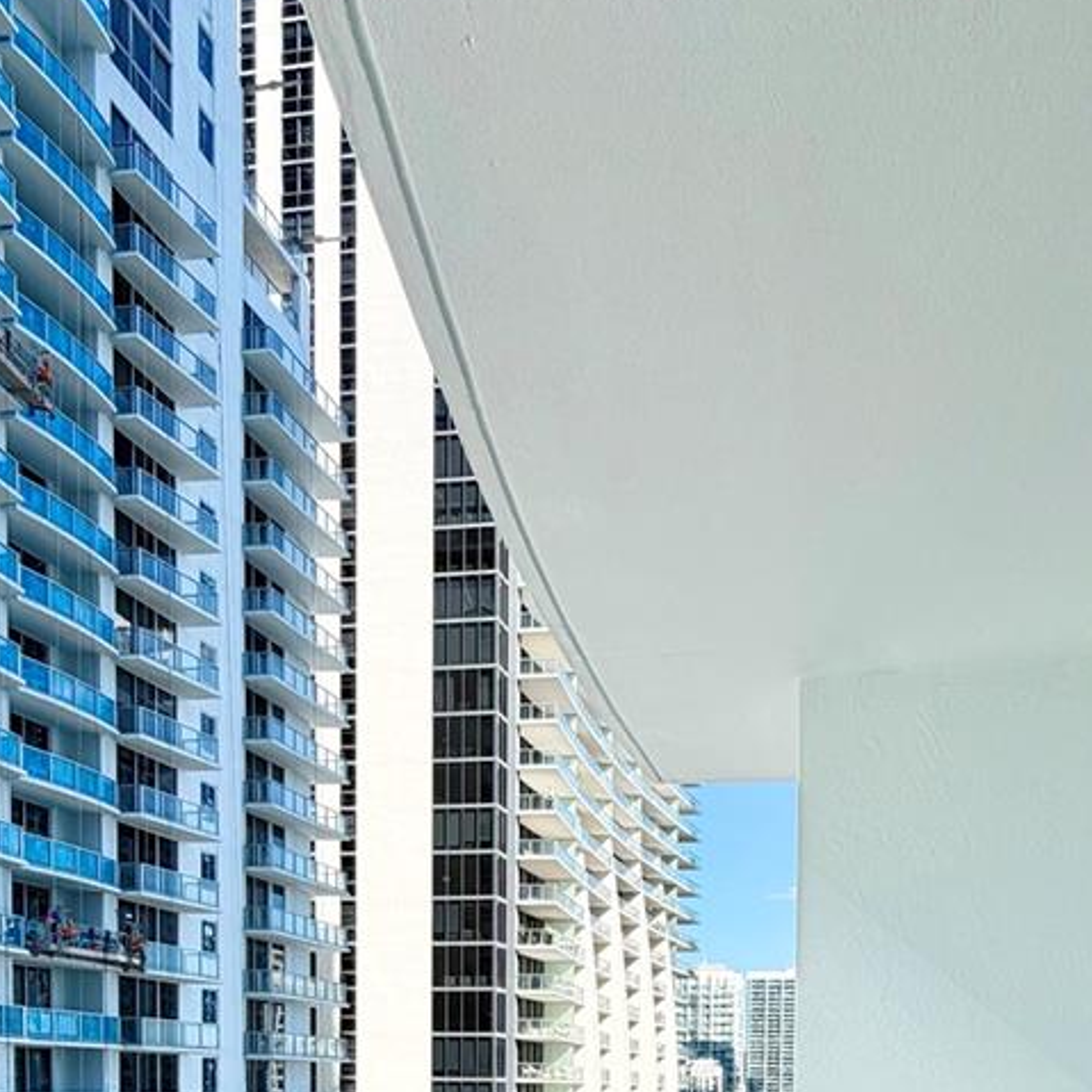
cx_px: 757
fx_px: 1106
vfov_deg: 43.1
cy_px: 1151
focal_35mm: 31
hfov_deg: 51.2
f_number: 2.2
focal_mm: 2.22
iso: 40
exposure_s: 1/625
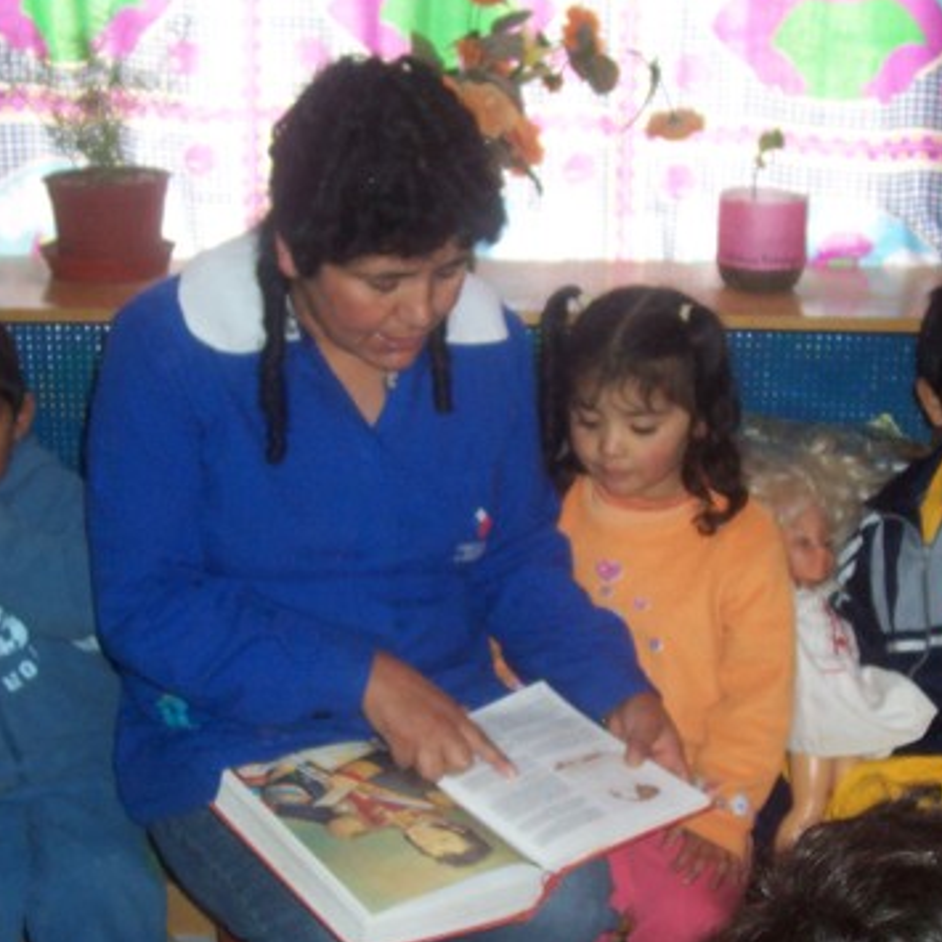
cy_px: 549
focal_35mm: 59
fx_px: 1816
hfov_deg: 29.1
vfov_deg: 29.0
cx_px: 464
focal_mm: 5.6
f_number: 2.8
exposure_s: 1/60
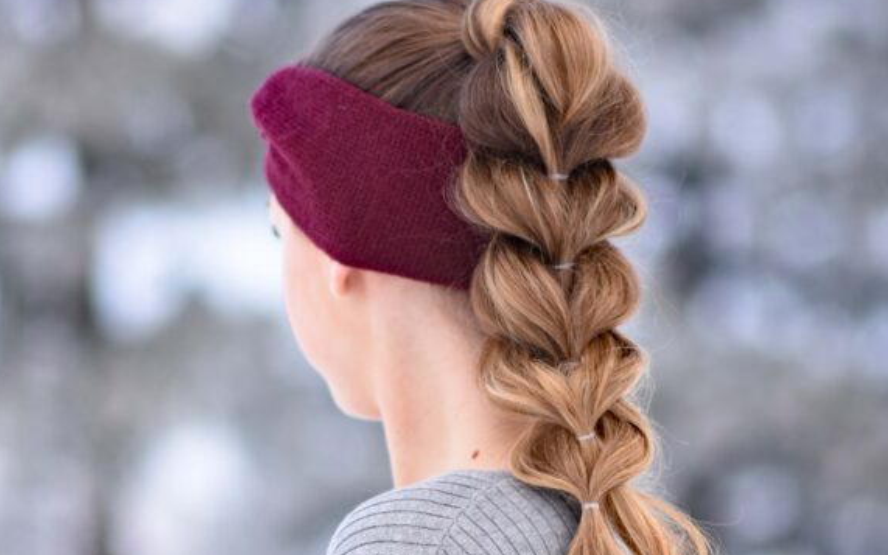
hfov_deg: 9.0
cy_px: 484
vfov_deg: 5.6
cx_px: 415
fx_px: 5637
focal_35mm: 233
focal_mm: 85
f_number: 2
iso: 100
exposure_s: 1/400
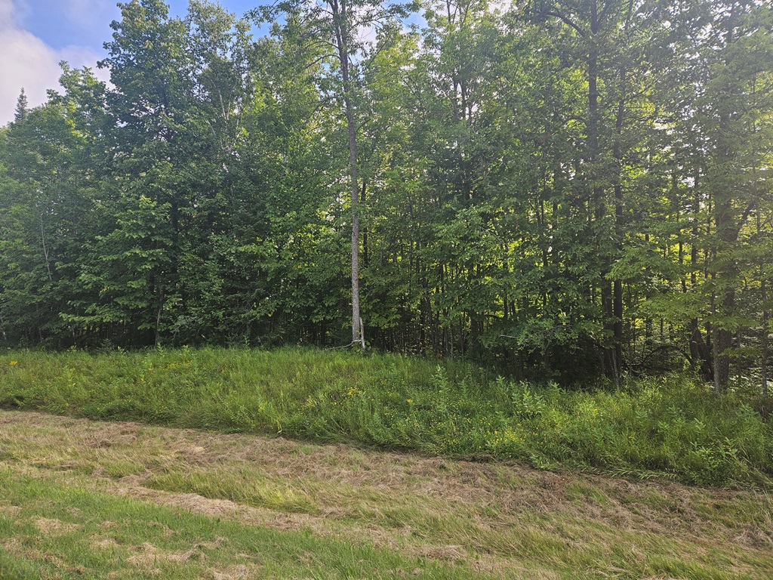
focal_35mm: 23
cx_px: 386
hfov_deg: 73.9
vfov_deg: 58.9
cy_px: 290
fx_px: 514
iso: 25
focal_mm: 5.4
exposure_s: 1/353
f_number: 1.8
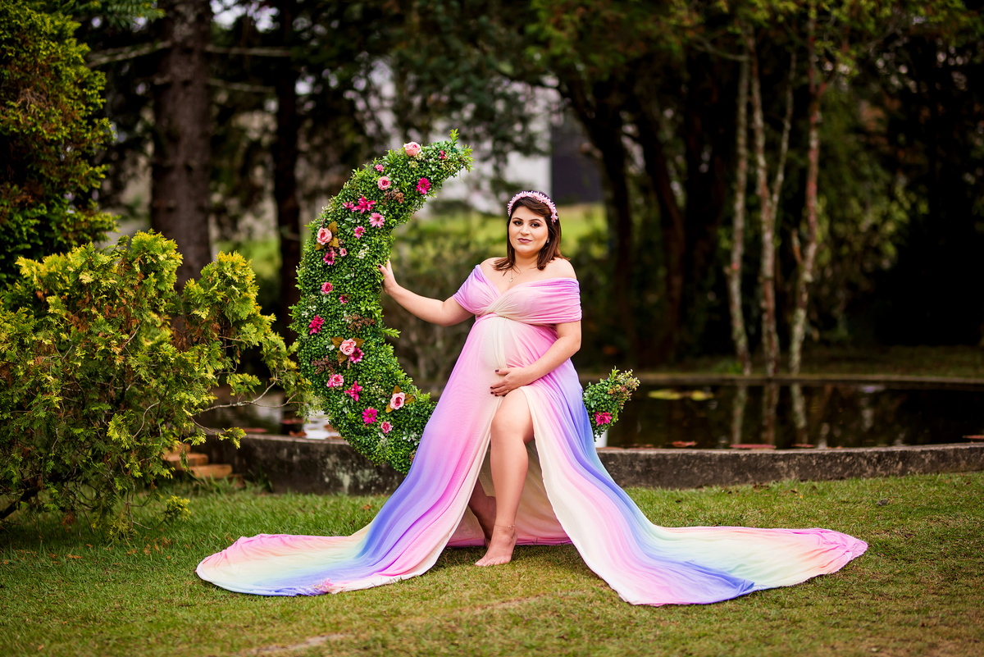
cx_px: 492
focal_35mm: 85
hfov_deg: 23.9
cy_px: 328
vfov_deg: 16.1
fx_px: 2324
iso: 100
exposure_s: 1/1600
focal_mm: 85
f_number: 1.4
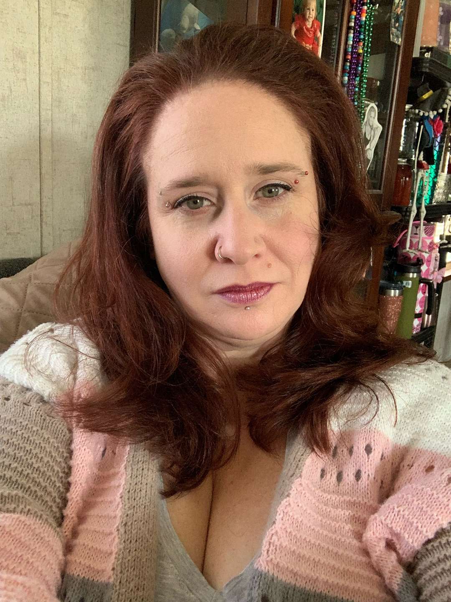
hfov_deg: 44.2
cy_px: 301
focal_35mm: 32
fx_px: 556
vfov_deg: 56.8
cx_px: 226
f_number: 2.2
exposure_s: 1/40
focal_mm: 2.87
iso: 320
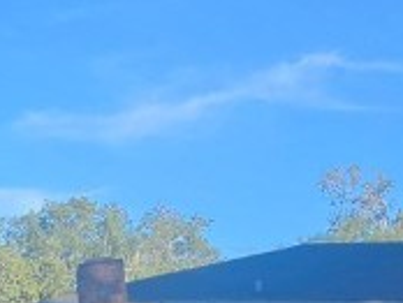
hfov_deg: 13.2
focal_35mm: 135
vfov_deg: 10.3
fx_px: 1574
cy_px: 569
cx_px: -322
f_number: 1.8
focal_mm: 5.54
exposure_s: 1/342
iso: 25
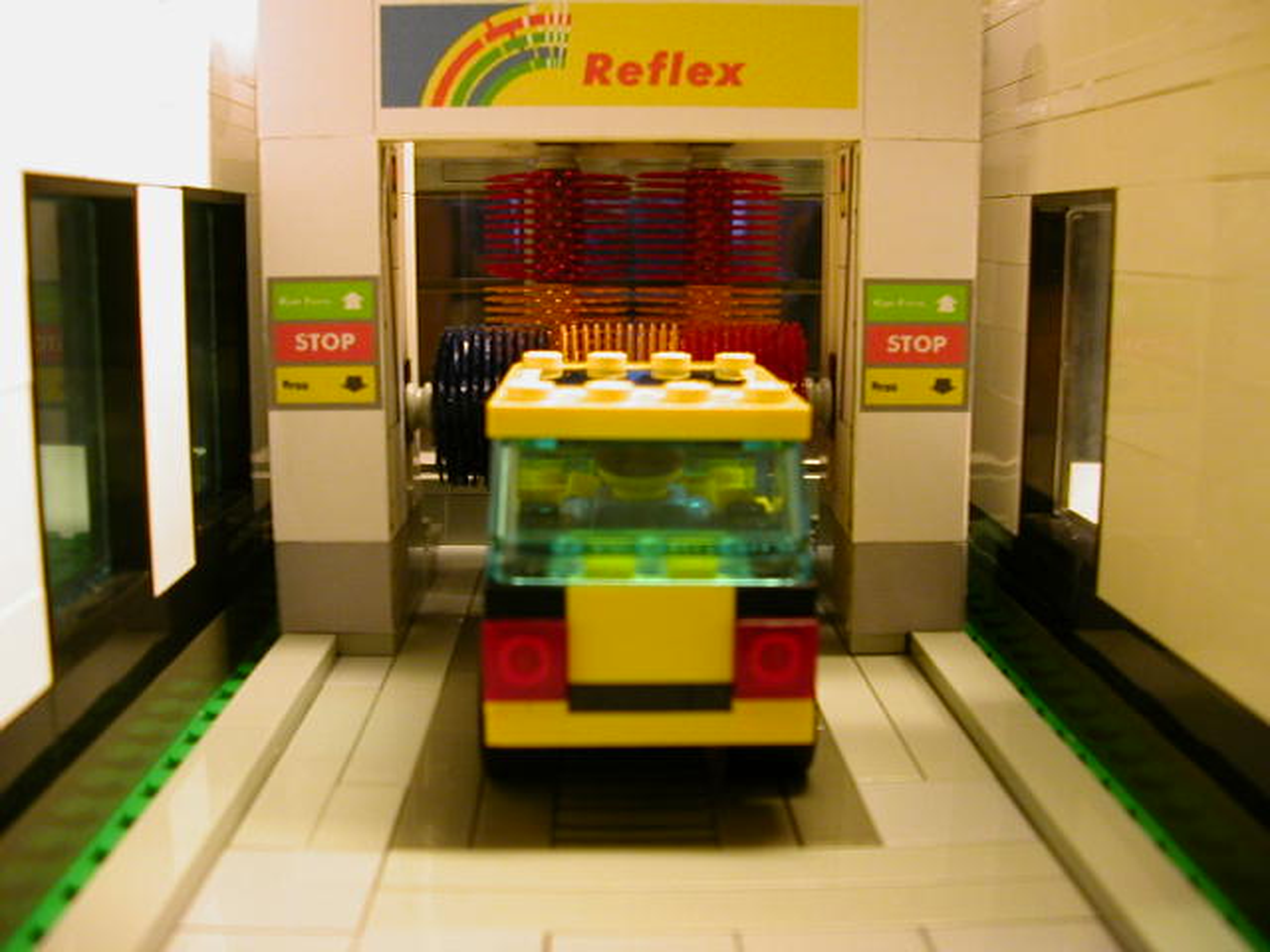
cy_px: 476
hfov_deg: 50.1
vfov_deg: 38.7
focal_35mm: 37
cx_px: 635
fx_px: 1357
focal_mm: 5.6
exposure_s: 1/9.8
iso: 100
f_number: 2.7
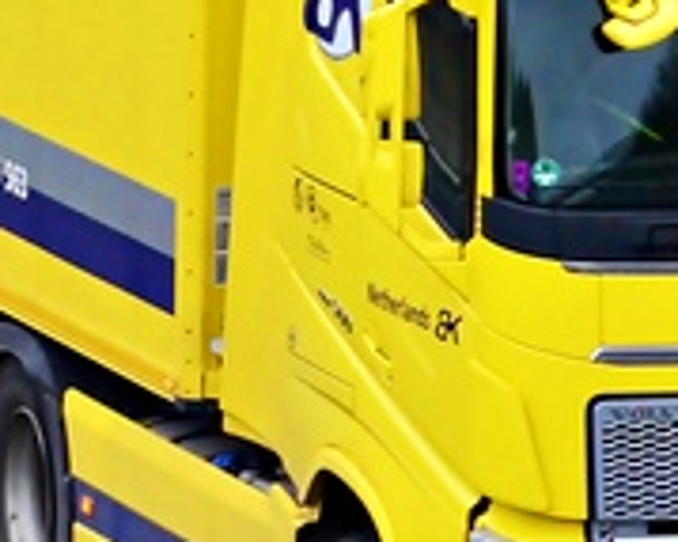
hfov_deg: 3.6
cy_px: 0
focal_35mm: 539
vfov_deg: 2.9
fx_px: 10810
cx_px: 523
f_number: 7.1
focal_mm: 86
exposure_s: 1/640
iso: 1600
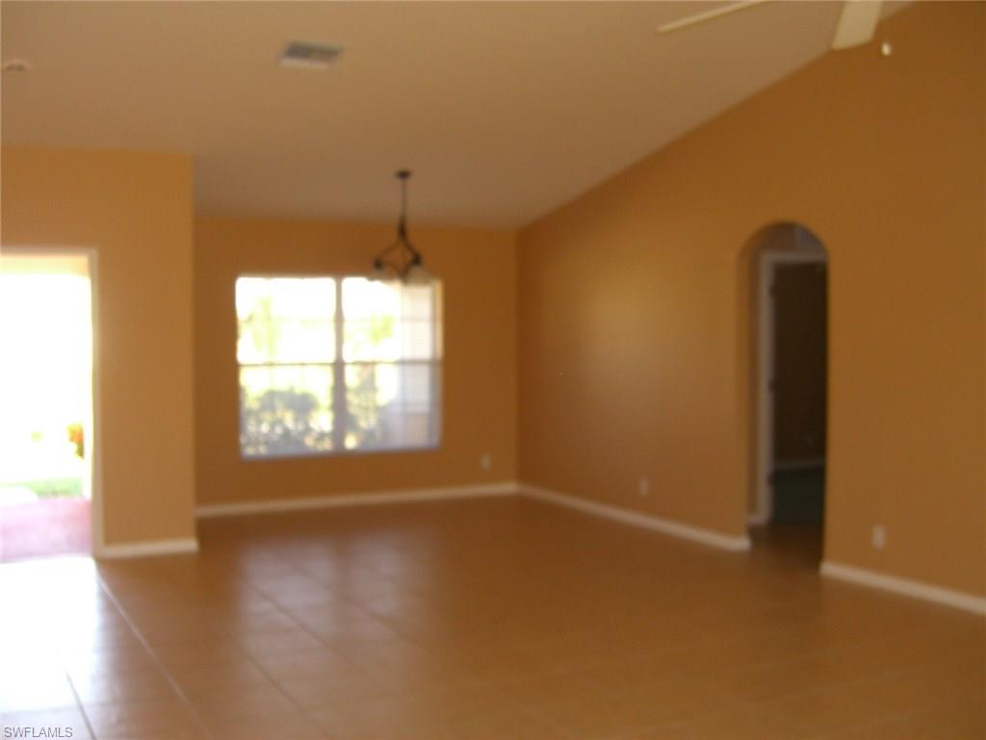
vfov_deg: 37.7
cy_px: 370
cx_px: 493
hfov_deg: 49.0
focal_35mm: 38
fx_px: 1082
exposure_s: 1/60
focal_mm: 7.9
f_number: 2.8
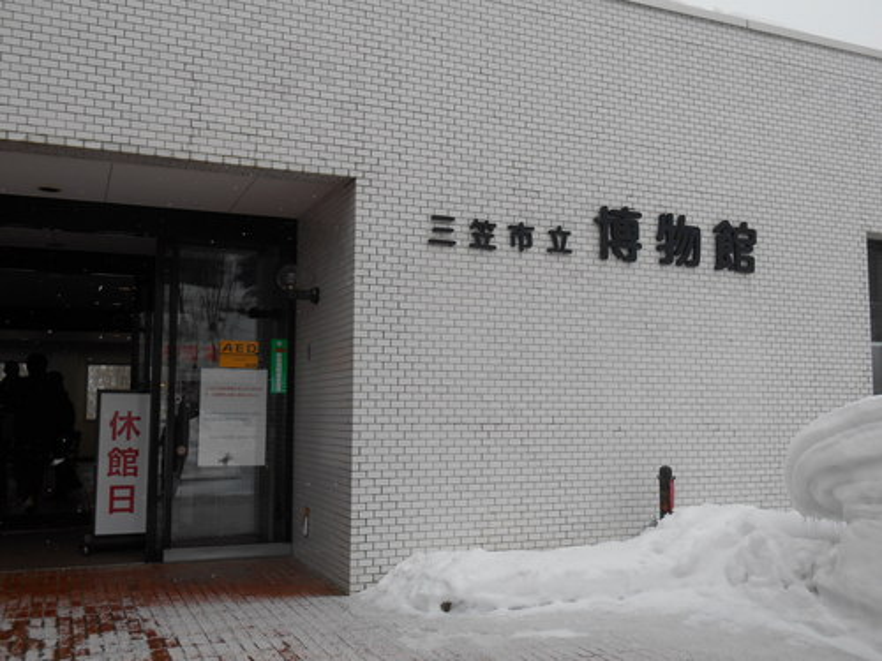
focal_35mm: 35
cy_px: 330
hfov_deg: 52.6
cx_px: 441
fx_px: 892
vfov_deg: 40.7
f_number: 3.7
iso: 80
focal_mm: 6.3
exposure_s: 1/320
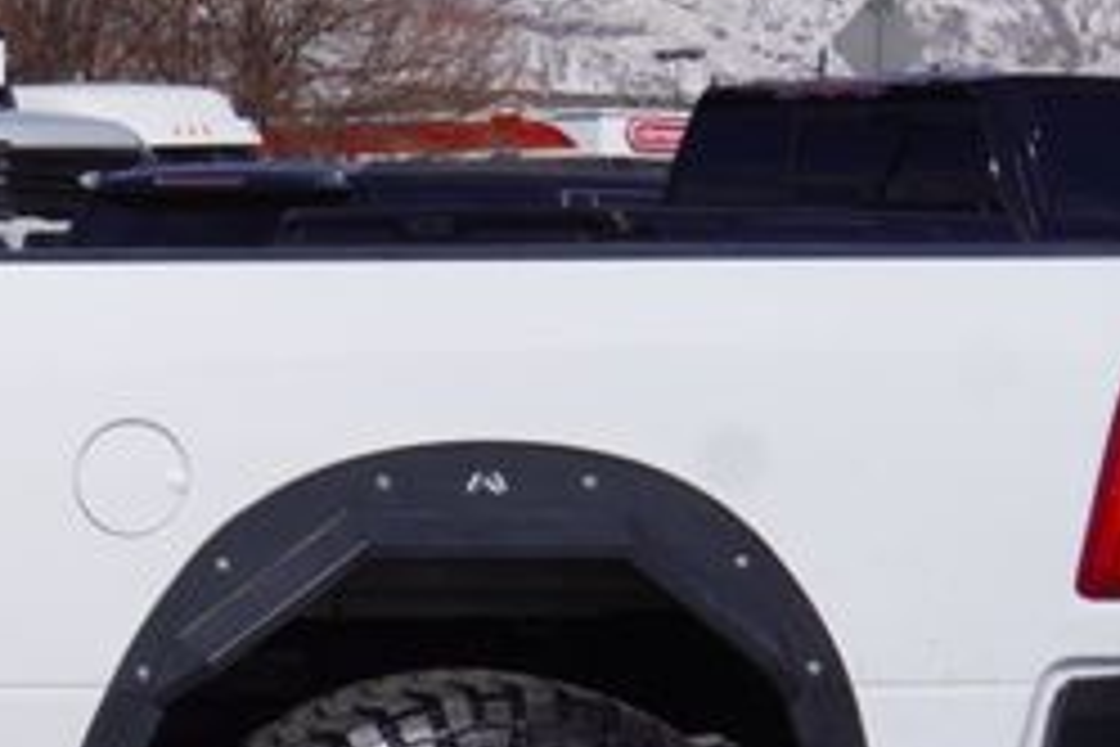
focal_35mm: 185
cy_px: 702
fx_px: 5755
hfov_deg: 10.4
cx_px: -949
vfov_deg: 7.4
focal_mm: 30
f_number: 11
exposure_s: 1/400
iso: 100
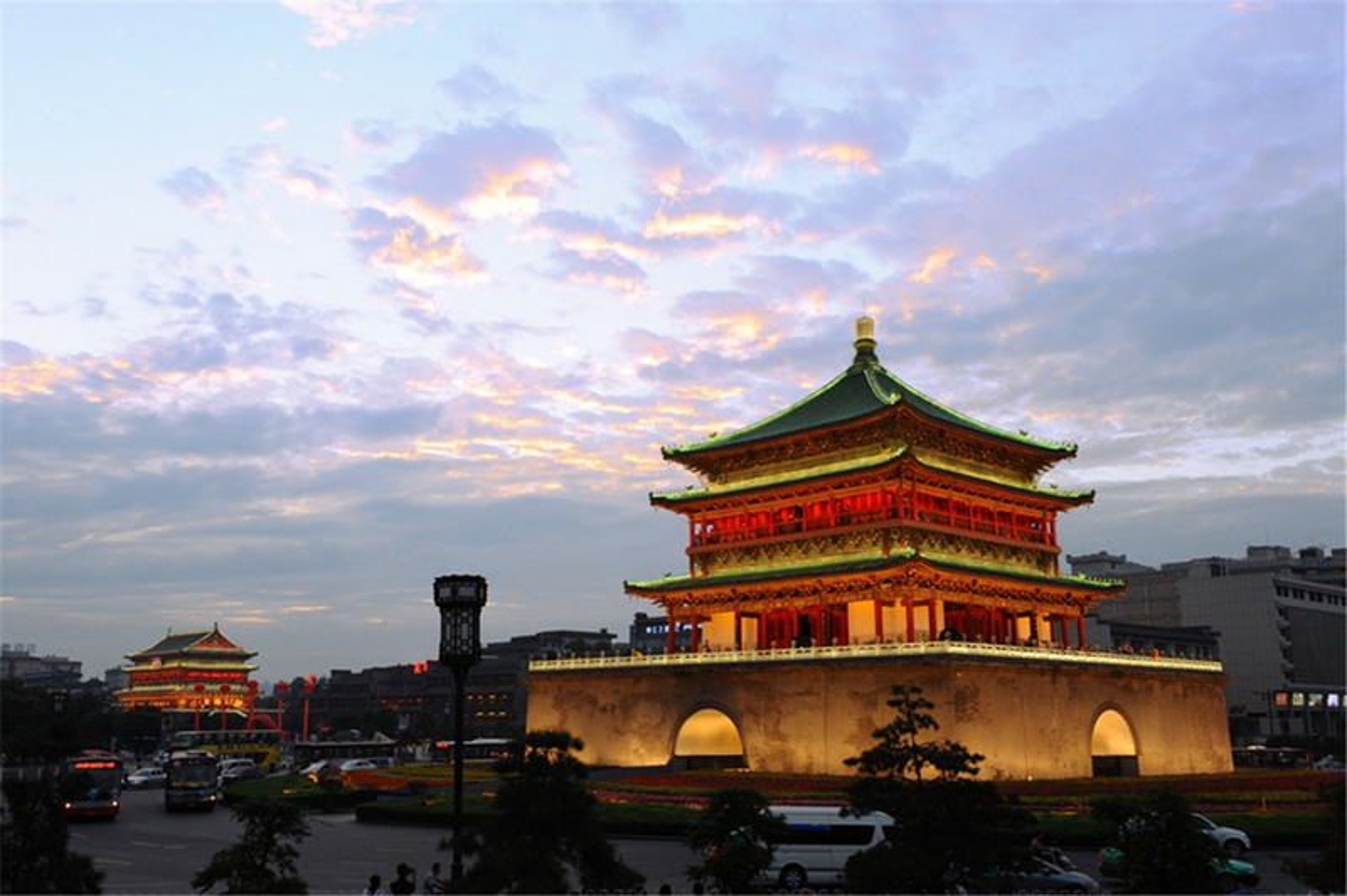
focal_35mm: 34
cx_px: 674
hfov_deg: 55.8
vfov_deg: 38.8
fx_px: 1271
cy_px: 448
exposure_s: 1/100
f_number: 8
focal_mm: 34
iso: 1250
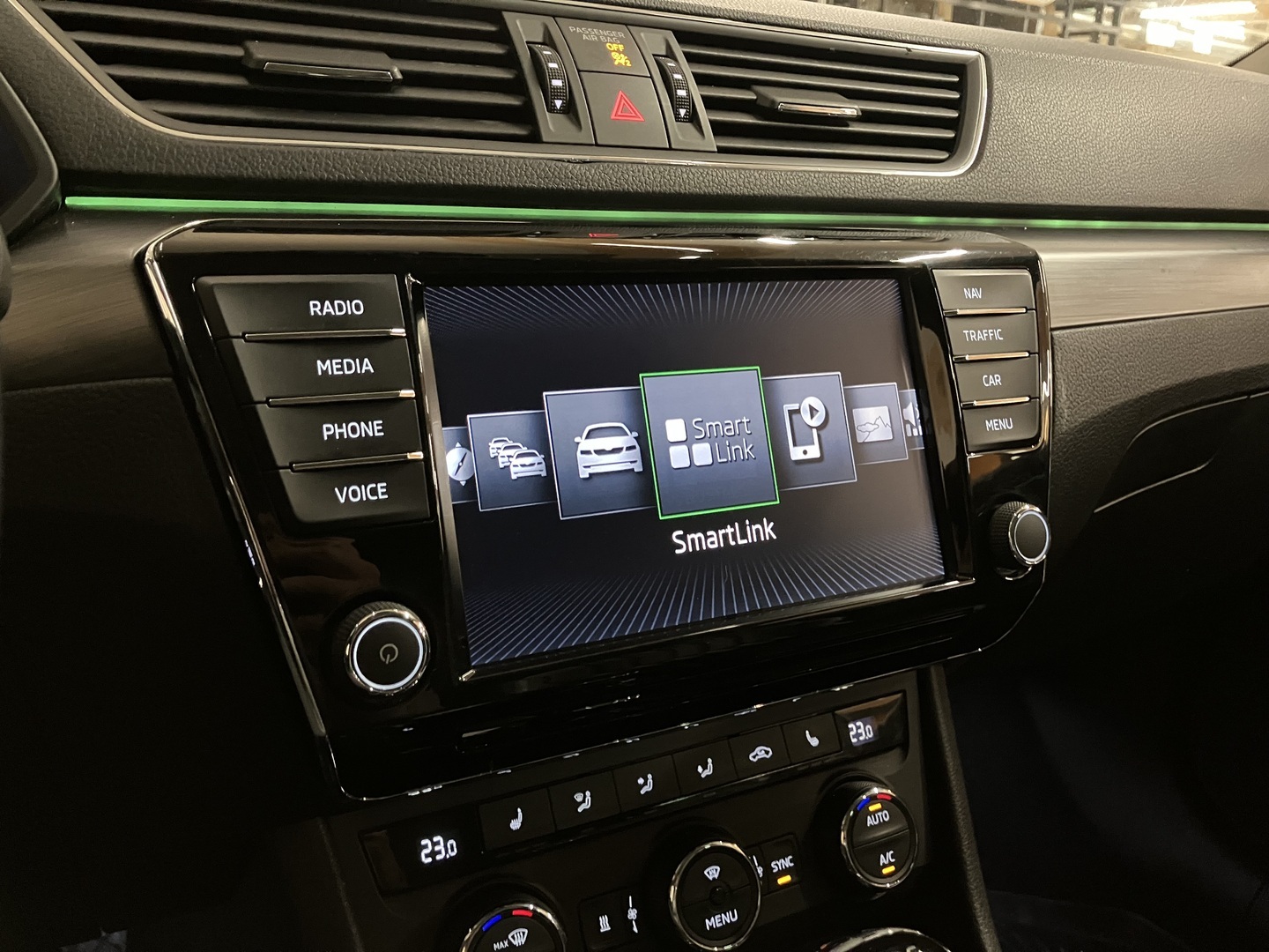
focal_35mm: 28
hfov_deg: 63.4
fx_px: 1026
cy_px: 476
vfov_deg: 49.7
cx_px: 634
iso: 640
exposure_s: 1/19
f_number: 1.8
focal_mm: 3.99
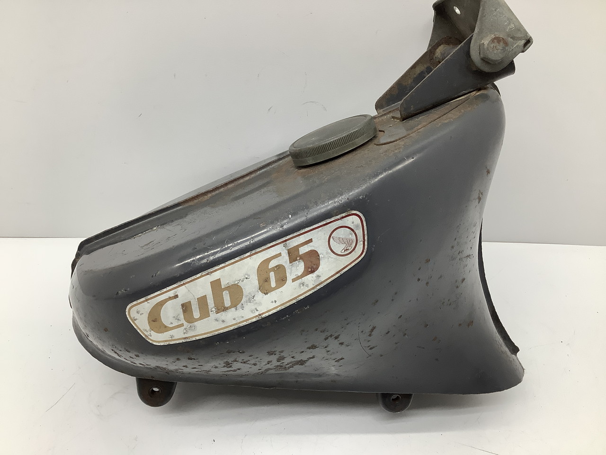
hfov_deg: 58.4
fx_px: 543
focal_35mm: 31
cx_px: 303
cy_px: 228
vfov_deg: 45.4
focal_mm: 3.3
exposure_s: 1/120
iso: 80
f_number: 2.4
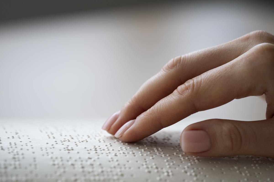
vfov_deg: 13.0
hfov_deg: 19.5
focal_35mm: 105
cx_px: 137
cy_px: 91
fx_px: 799
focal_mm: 105
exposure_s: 1/160
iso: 160
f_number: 3.5
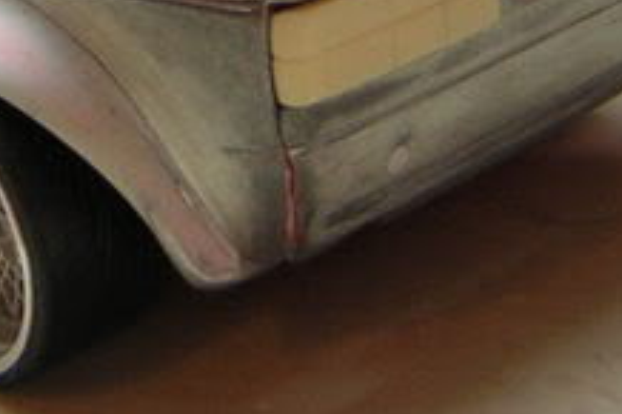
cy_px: -177
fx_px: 1899
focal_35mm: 110
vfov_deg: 12.0
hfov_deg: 18.4
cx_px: 91
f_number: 2.6
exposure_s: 1/17
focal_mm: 4.7
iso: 50
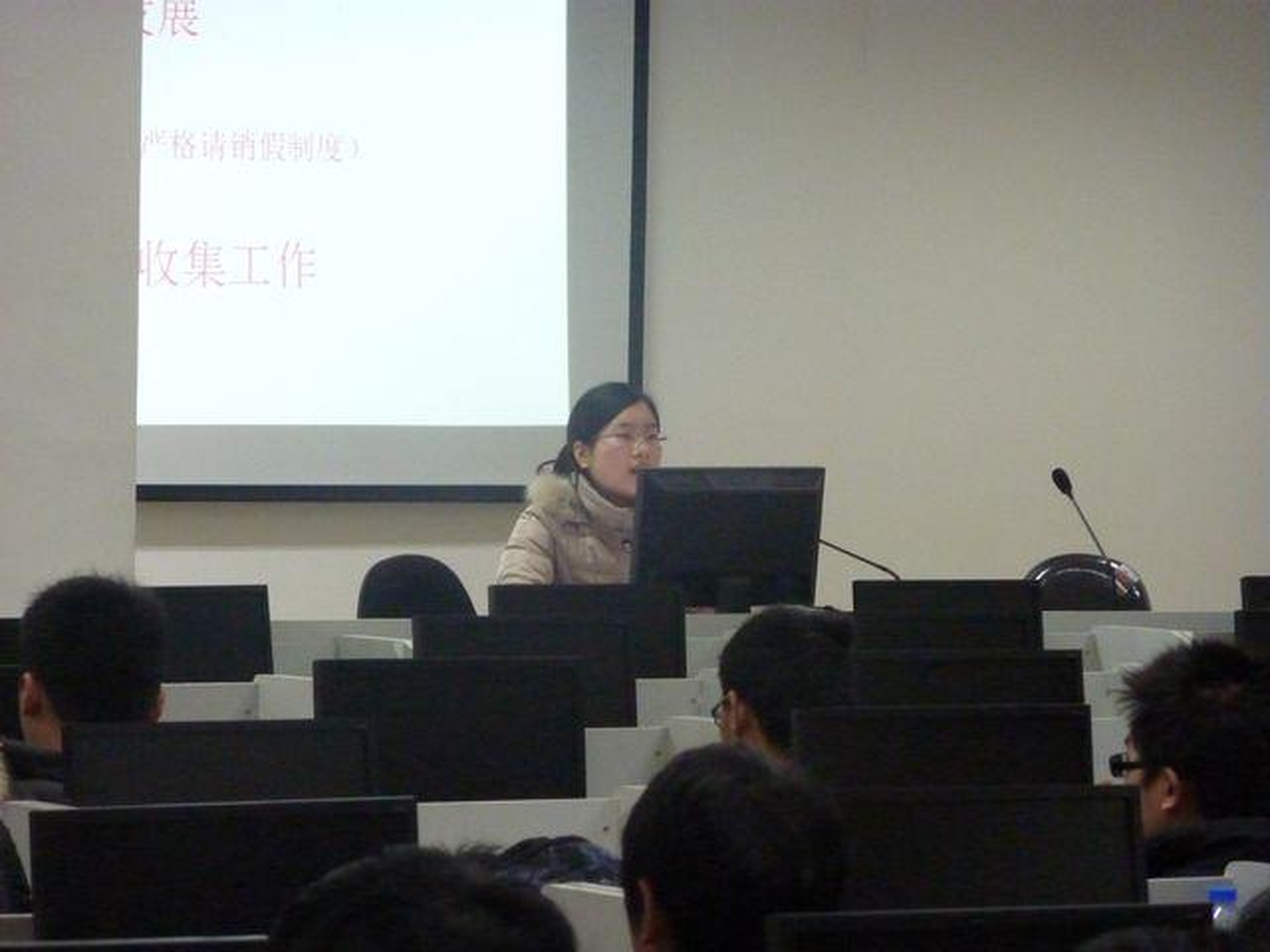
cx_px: 635
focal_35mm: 196
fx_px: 7191
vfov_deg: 7.6
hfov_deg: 10.1
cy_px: 476
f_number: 4.5
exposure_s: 1/30
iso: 800
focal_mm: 32.1
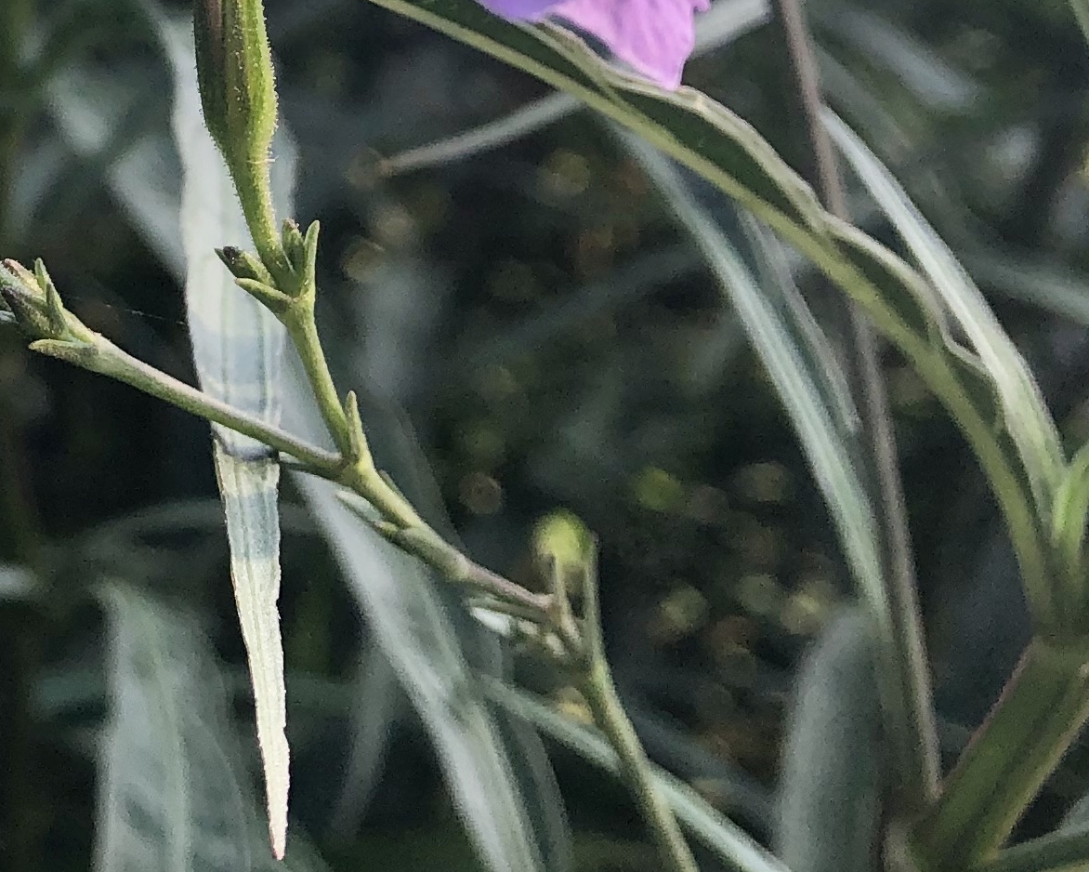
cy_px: -382
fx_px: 3030
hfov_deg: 18.7
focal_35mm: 94
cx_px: -374
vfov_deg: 15.3
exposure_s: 1/223
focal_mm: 4
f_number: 1.8
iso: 20
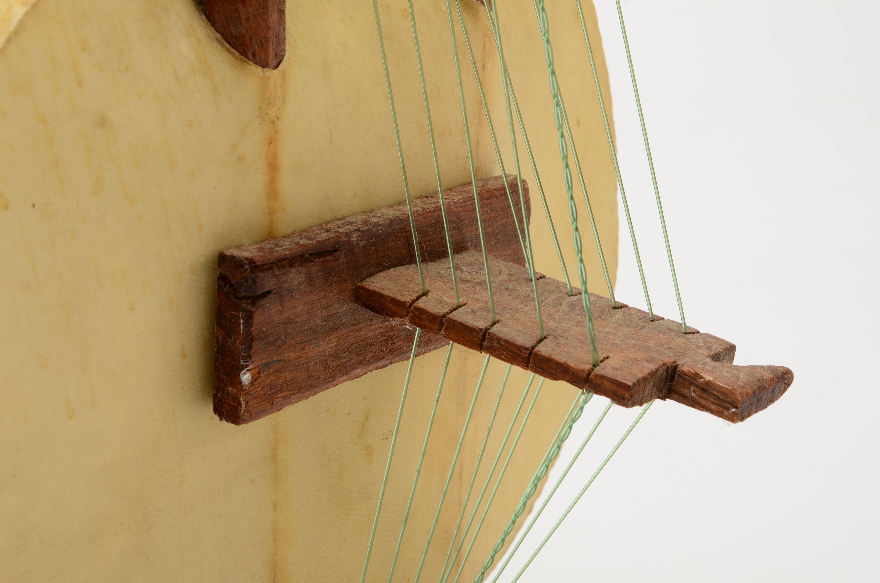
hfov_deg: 24.7
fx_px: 2012
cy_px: 292
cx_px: 440
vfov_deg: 16.5
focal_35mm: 82
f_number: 22
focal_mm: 55
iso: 100
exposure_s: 1/160
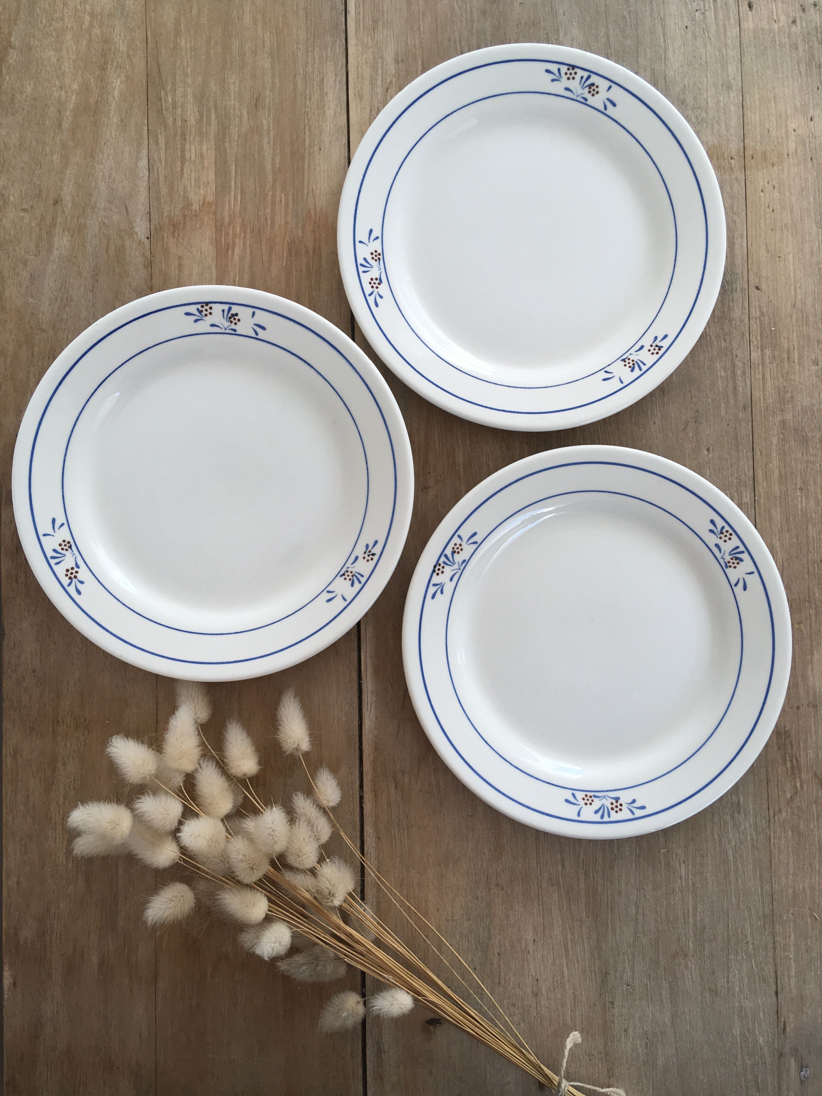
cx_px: 411
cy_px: 548
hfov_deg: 48.2
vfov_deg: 61.7
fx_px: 918
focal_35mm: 29
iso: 25
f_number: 2.2
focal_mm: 4.15
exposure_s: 1/100
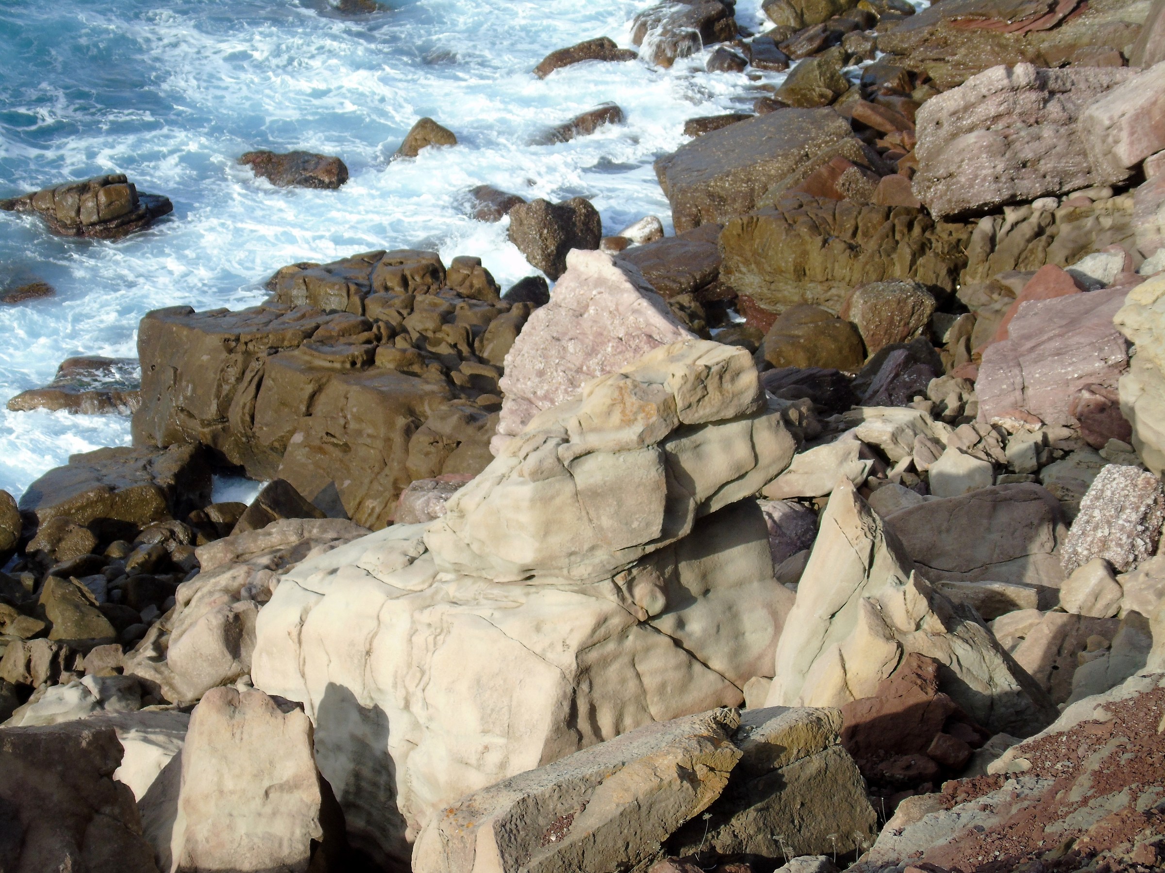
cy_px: 436
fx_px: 2760
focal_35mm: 82
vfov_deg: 18.0
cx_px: 582
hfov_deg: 23.8
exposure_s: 1/500
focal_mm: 15
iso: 80
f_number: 4.1
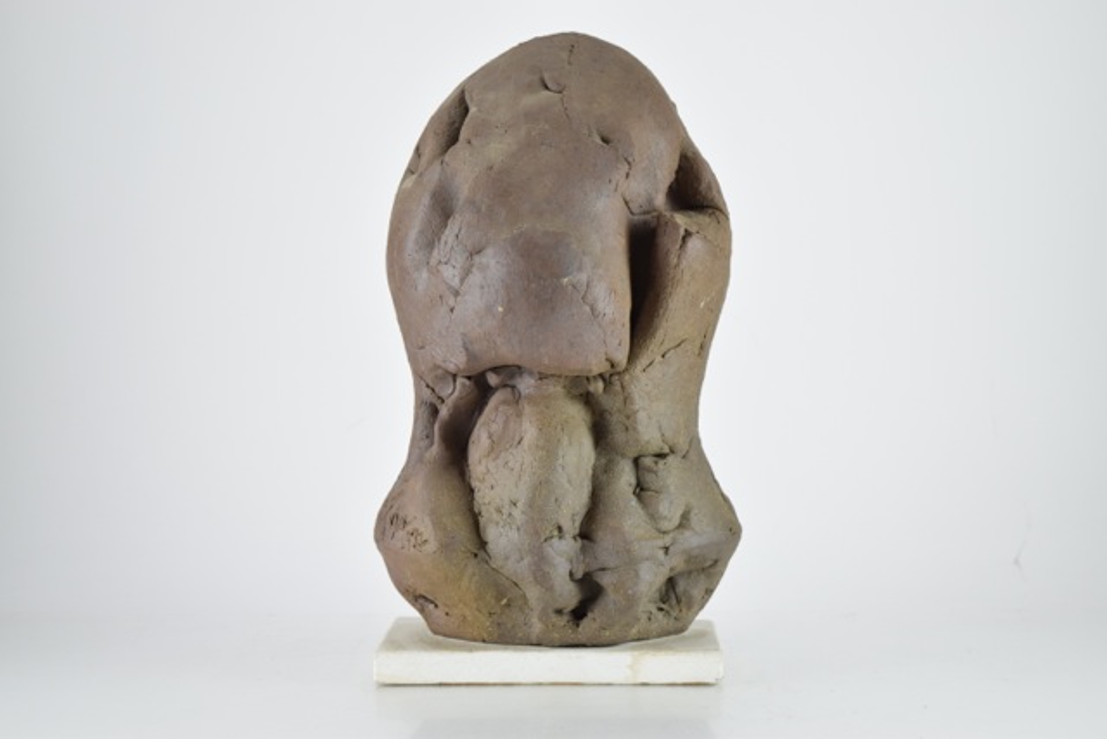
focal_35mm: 69
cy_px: 370
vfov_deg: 19.7
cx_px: 554
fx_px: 2122
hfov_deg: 29.2
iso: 800
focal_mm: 46
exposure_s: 1/125
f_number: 6.3
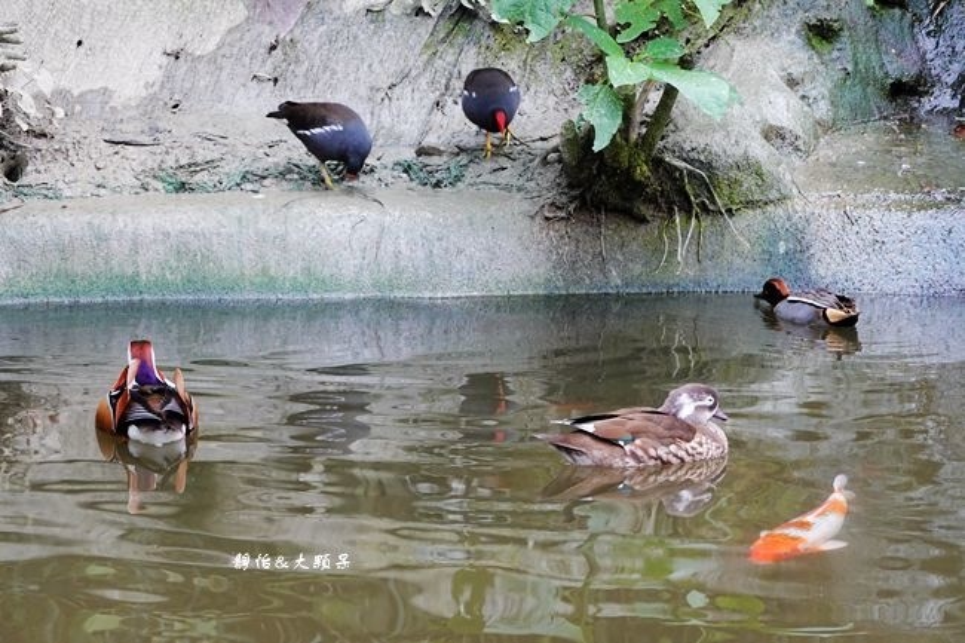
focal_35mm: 117
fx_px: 3135
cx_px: 482
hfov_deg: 17.5
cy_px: 322
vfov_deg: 11.7
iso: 800
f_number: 4.5
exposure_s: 1/50
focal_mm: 42.74
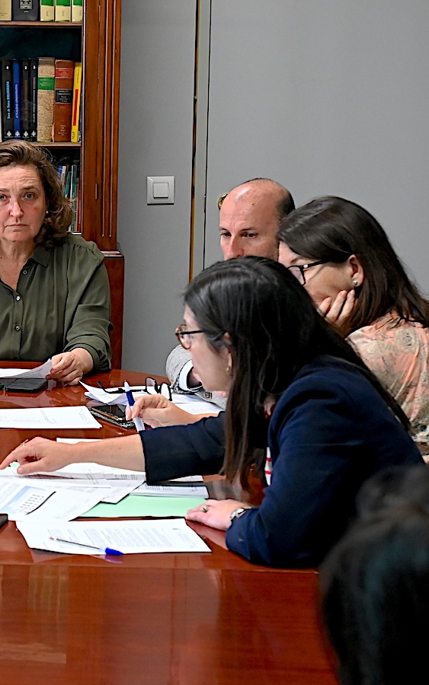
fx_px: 1757
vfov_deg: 22.1
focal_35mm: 94
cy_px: 384
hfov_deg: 13.6
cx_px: -43
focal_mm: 48
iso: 2500
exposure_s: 1/80
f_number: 5
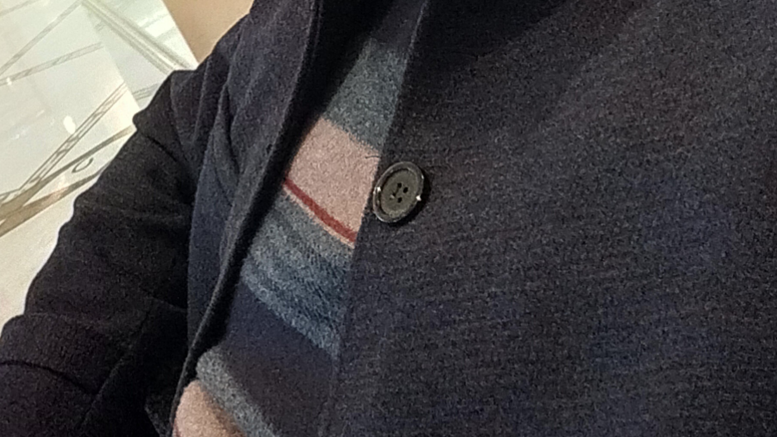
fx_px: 1092
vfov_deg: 19.6
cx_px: 102
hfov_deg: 37.1
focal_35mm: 53
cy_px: -226
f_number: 2
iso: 794
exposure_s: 1/20
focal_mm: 3.41
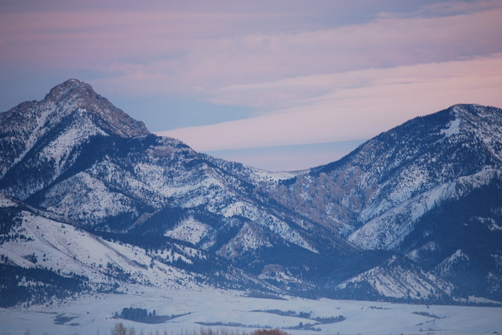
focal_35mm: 248
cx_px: 251
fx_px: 3454
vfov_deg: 5.6
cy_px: 168
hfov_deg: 8.3
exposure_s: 1/50
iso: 400
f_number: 5.3
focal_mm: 165
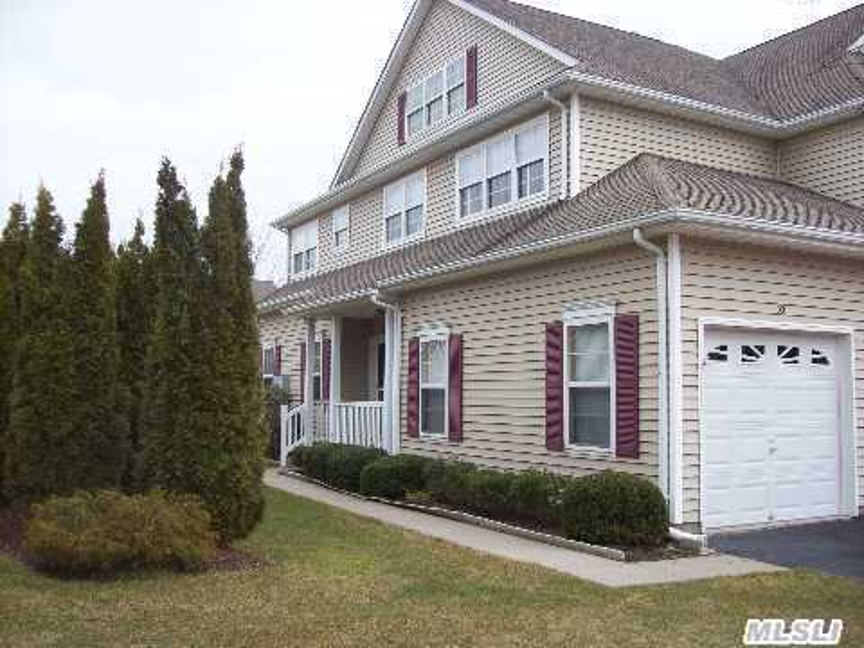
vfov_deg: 39.7
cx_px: 432
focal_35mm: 36
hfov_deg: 51.4
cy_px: 324
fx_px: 899
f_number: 2.7
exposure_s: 1/215
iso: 80
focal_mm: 6
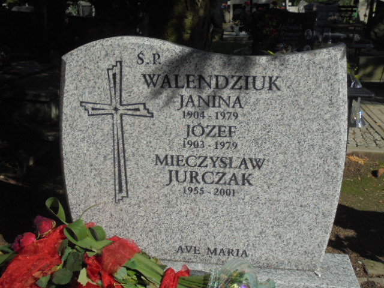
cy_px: 144
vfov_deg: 37.7
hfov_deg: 49.0
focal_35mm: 38
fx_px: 422
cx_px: 192
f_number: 13.3
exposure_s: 1/125
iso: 100
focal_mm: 6.9
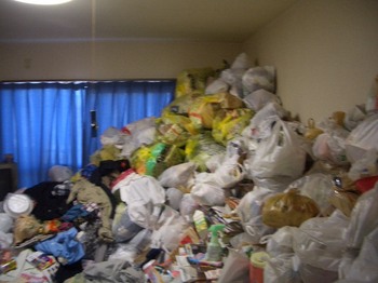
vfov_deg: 40.7
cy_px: 142
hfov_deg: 52.7
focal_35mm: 35
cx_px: 189
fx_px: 382
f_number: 2.6
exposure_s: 1/8
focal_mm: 5.8
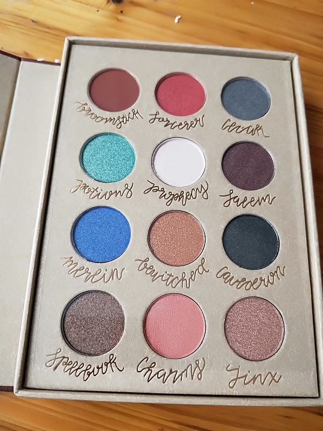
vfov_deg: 69.4
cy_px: 216
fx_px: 311
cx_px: 162
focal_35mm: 25
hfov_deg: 54.9
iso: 372
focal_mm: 4.27
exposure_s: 1/33
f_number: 1.7
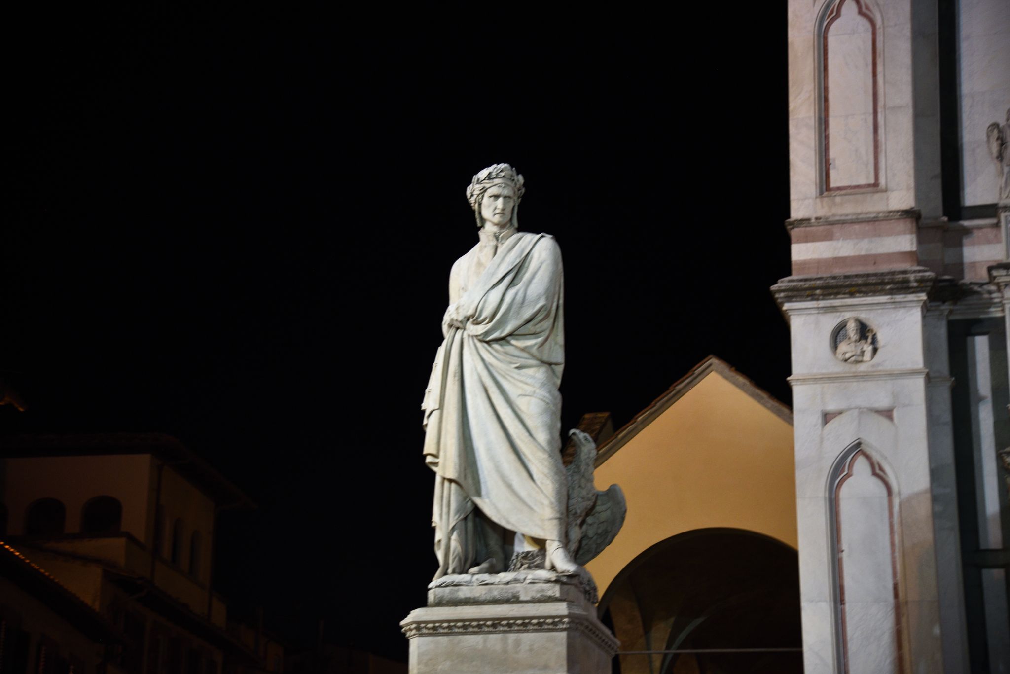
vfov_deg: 16.1
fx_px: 2385
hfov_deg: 23.9
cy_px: 337
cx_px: 505
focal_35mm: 85
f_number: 4
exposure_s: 1/40
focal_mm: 85
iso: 1250
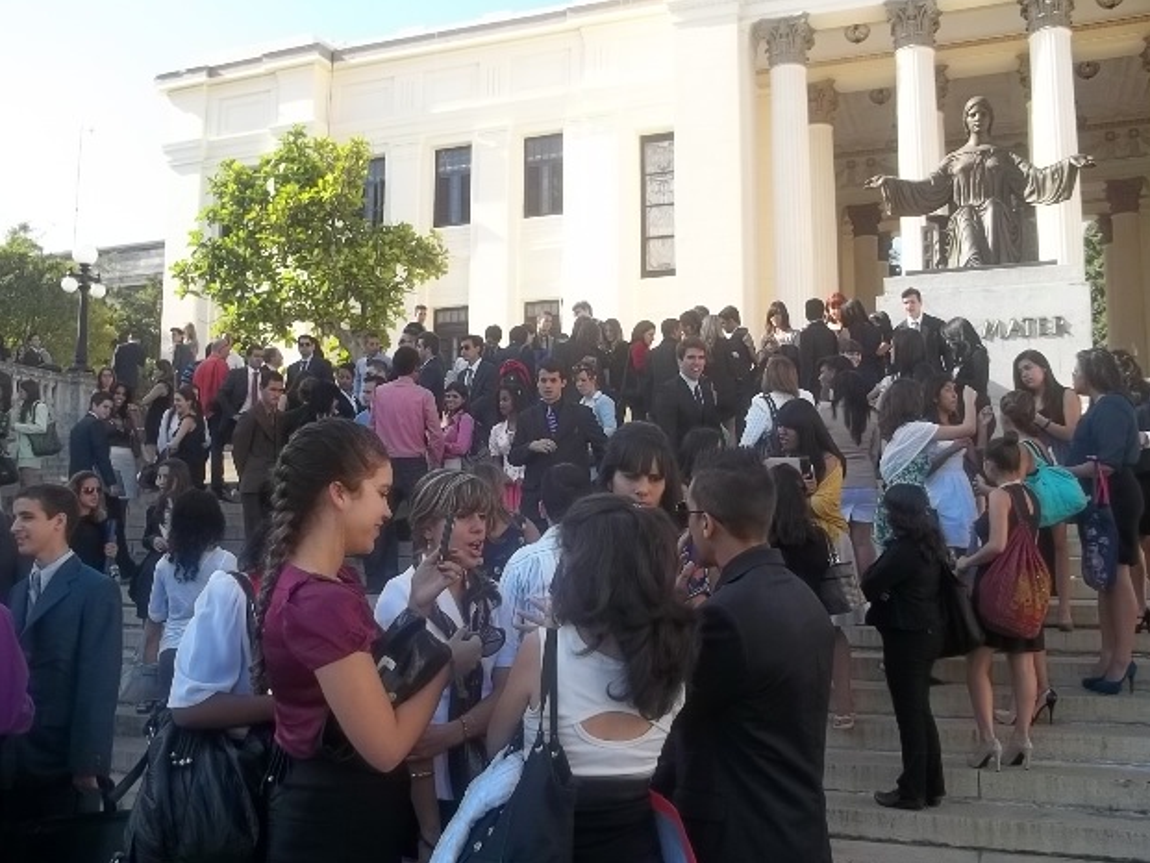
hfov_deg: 53.9
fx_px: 1130
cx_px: 589
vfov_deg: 41.8
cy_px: 426
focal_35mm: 34
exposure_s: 1/250
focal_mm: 5.9
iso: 64
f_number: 3.3
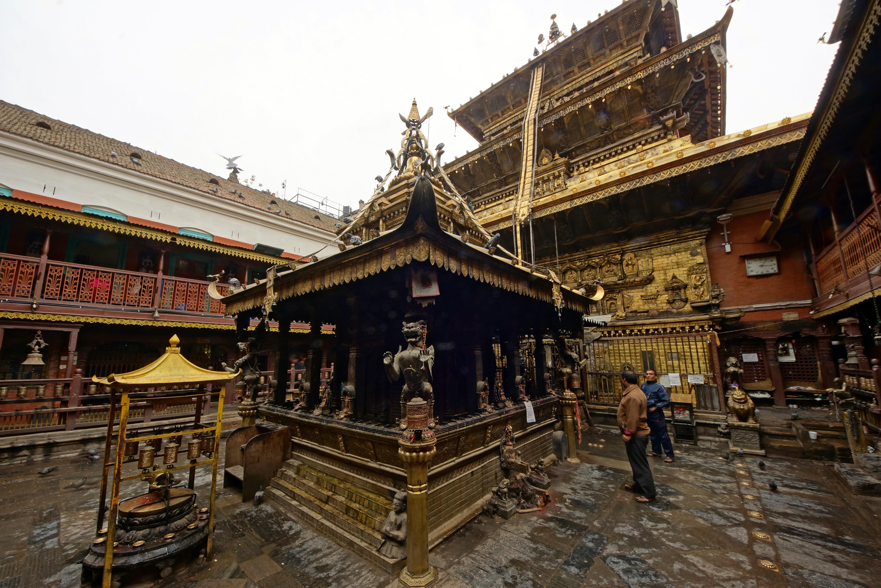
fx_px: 294
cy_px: 294
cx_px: 440
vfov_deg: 90.0
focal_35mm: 12
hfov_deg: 112.6
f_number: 13
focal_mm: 8
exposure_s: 1/30
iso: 400
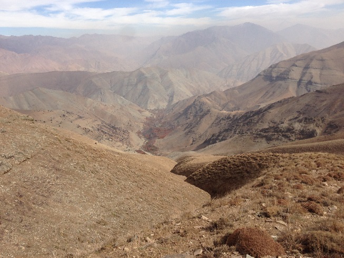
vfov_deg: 43.0
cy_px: 129
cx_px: 172
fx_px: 328
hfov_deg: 55.3
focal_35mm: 33
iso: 50
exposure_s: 1/1695
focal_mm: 4.12
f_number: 2.4
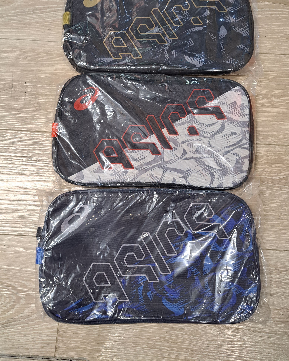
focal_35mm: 28
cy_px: 146
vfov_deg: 61.7
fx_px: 299
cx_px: 152
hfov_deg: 51.5
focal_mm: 5.23
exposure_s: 1/50
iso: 160
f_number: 1.8
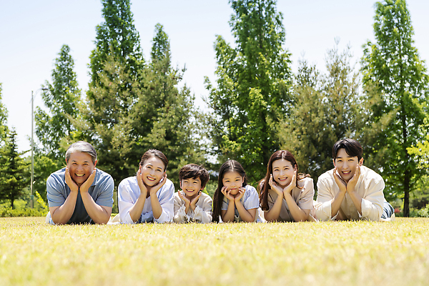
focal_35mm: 70
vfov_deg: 19.5
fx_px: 834
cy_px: 143
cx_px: 214
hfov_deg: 28.8
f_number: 5.6
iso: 160
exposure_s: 1/320
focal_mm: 70
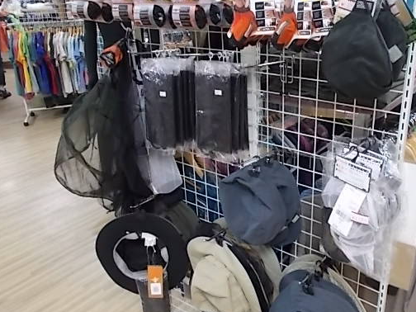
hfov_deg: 54.8
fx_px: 397
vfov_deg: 42.9
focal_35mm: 33
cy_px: 137
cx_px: 258
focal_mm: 4.6
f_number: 3.2
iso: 200
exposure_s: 1/25
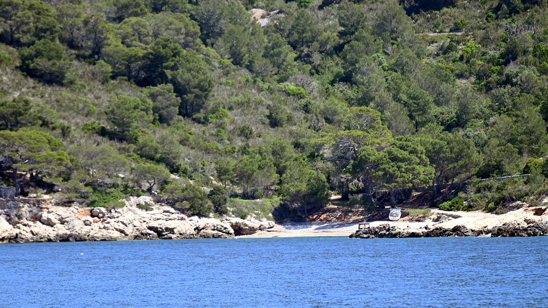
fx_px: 4285
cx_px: 274
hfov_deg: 7.3
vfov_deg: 4.1
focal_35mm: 295
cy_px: 129
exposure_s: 1/800
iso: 400
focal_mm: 280
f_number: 5.6
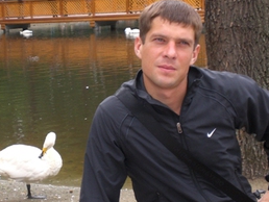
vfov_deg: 16.6
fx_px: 692
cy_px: 111
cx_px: 67
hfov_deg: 21.8
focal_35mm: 89
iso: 100
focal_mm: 8.44
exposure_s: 1/320
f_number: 3.6
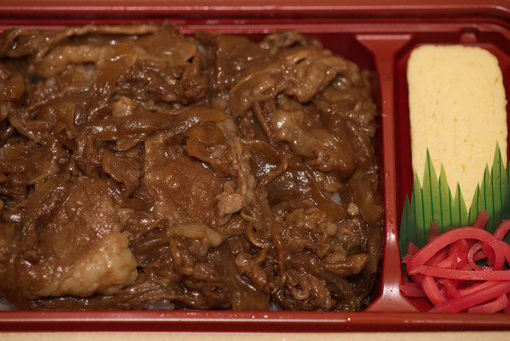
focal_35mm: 105
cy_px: 170
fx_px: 1489
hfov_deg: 19.4
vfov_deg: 13.1
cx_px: 255
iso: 100
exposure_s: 2.5
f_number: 8
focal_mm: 105
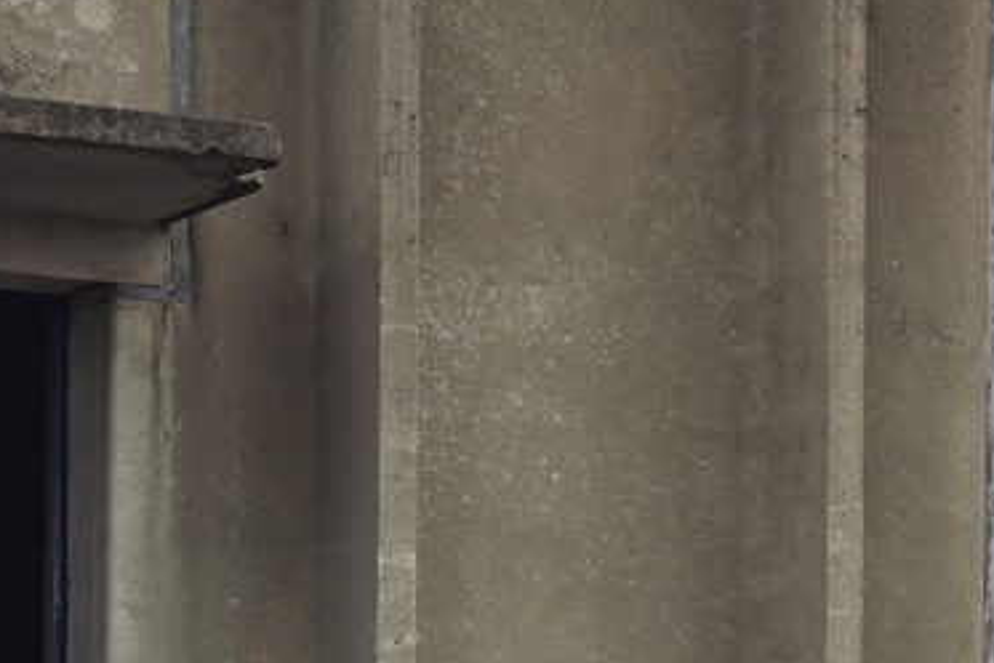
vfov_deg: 6.2
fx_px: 5966
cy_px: 1305
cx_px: 991
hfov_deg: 9.5
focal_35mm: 216
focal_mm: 42
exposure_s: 1/60
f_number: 7.1
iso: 100
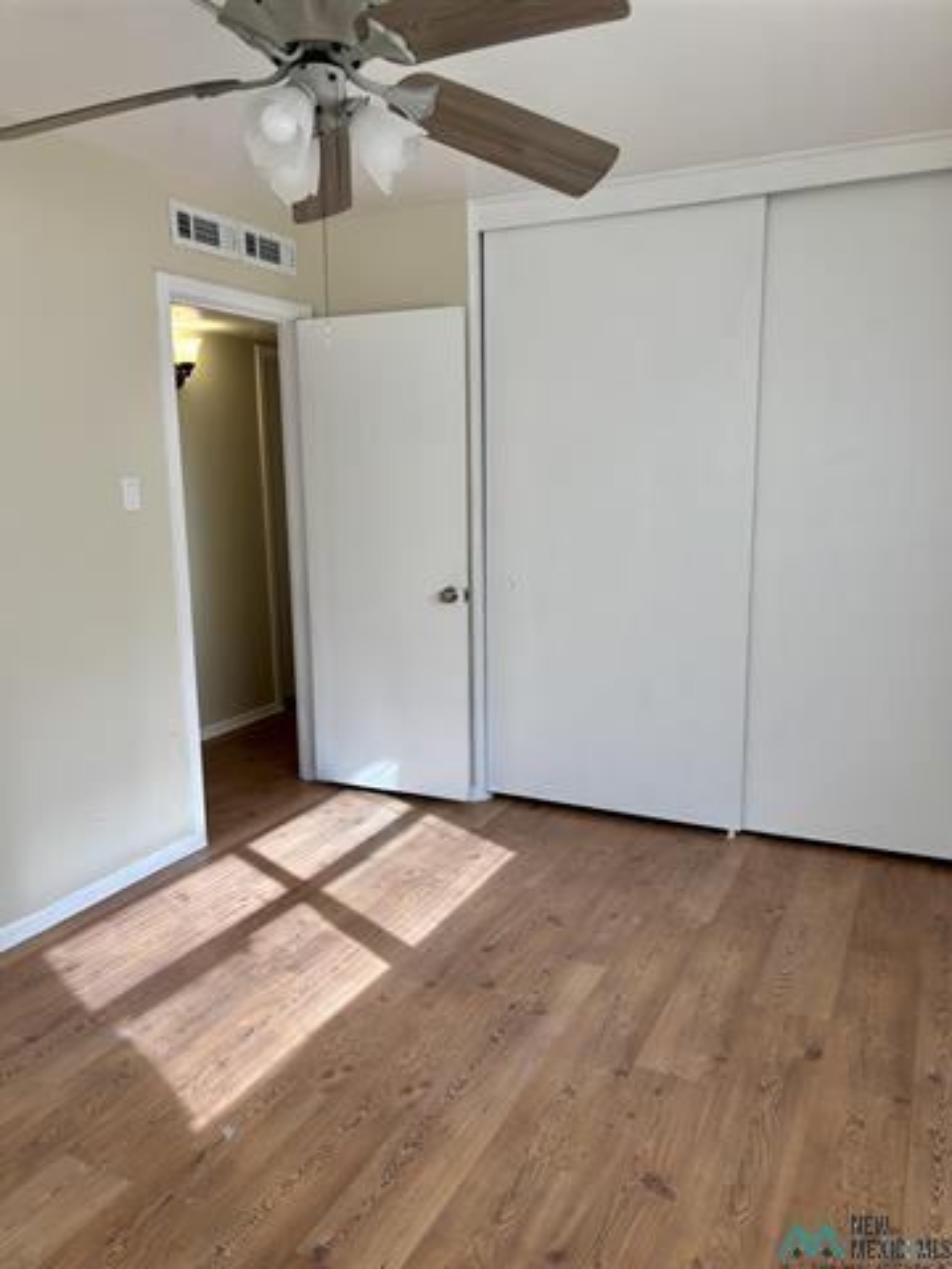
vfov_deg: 67.3
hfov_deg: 53.1
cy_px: 634
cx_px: 476
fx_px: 953
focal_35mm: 26
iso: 64
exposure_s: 1/120
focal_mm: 5.96
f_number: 1.6
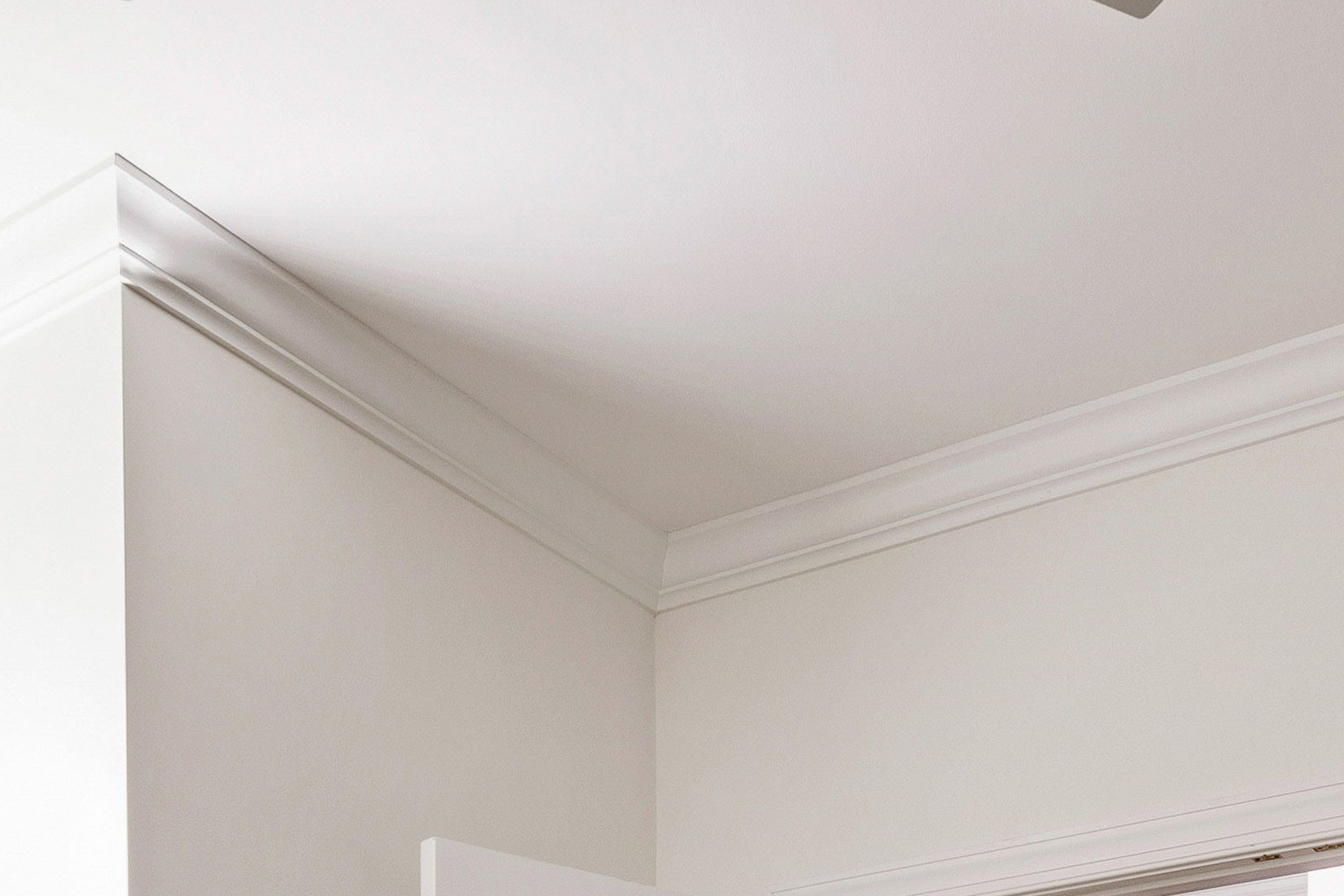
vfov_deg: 21.4
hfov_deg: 38.8
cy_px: 1417
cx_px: 601
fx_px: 1904
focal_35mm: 51
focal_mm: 10
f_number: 8
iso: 100
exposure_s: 2
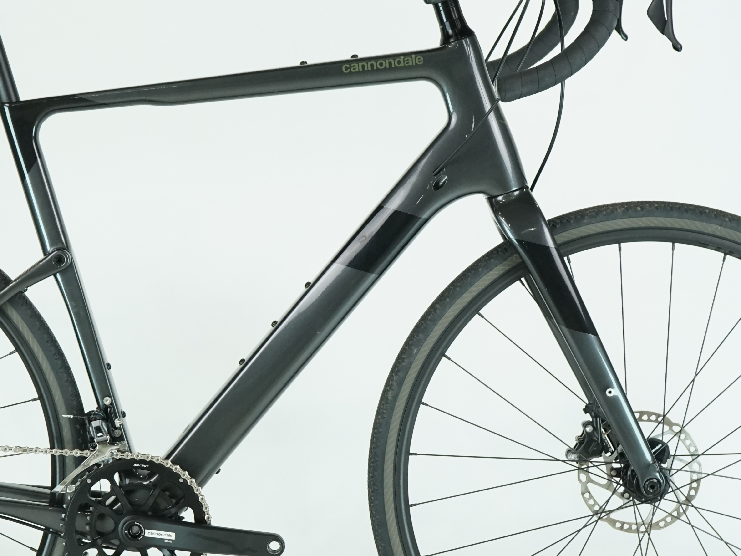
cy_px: 321
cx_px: 237
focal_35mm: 115
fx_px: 2462
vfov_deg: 12.9
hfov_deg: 17.1
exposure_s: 1/200
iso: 1600
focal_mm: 62
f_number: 5.6
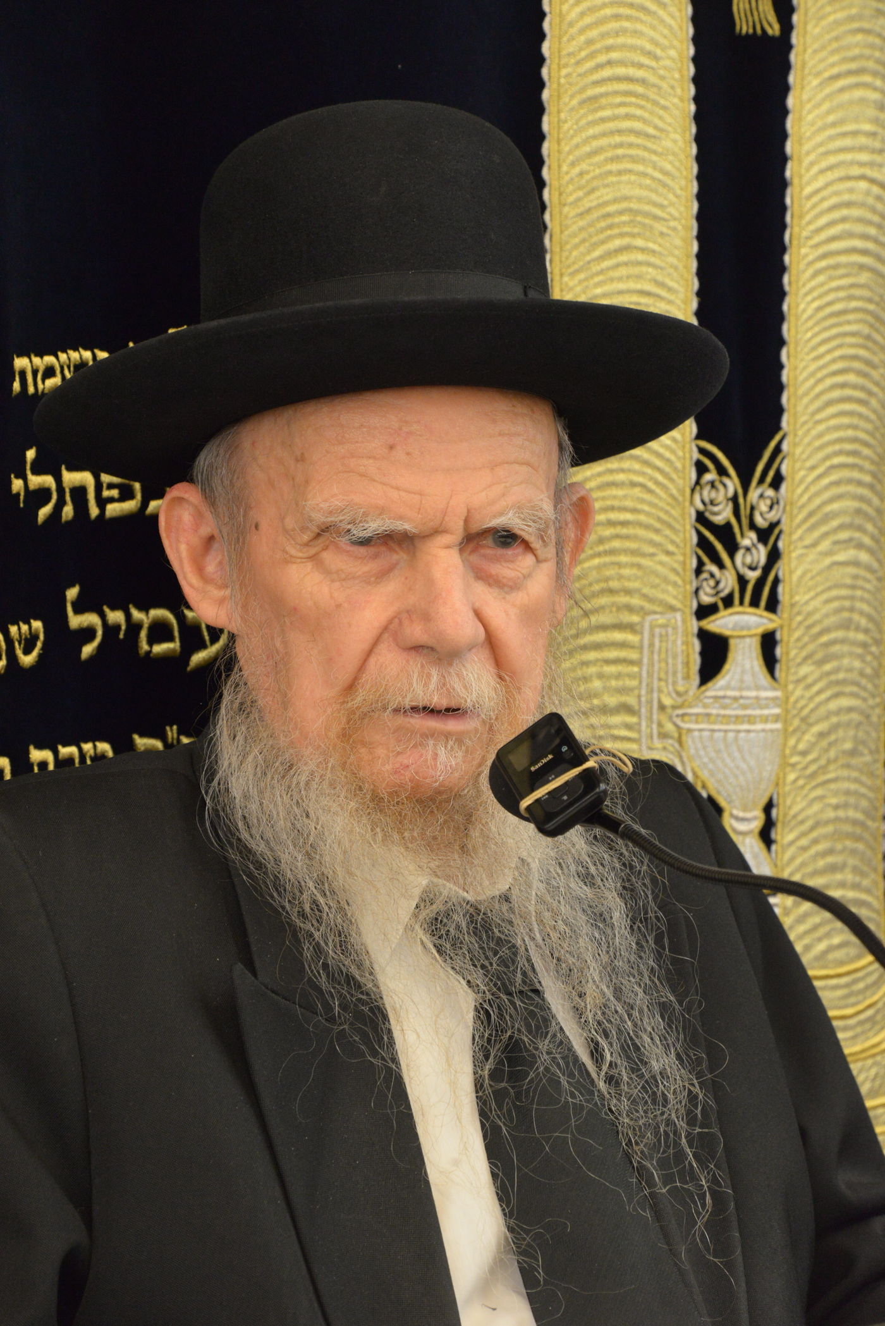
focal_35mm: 122
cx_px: 442
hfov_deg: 11.2
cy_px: 663
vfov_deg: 16.8
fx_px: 4494
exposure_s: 1/125
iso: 3200
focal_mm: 122
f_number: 10
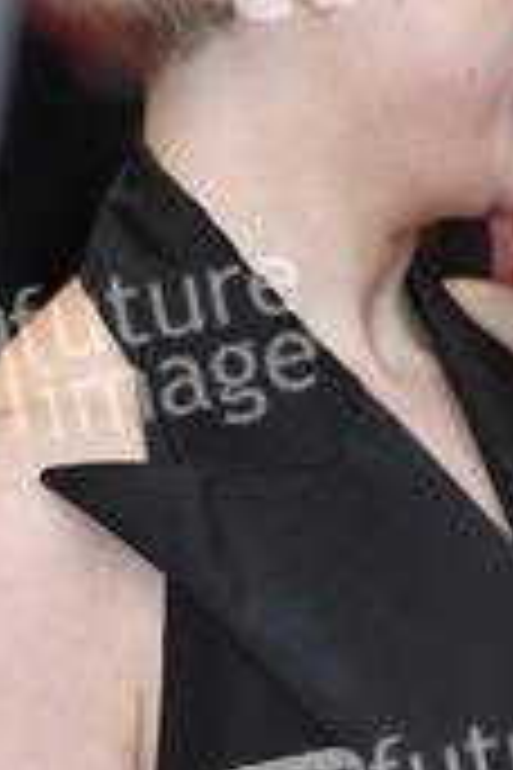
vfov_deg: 4.5
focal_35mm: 457
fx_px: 9768
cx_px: 576
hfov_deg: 3.0
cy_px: 140
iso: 640
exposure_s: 1/640
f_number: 3.5
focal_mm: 195
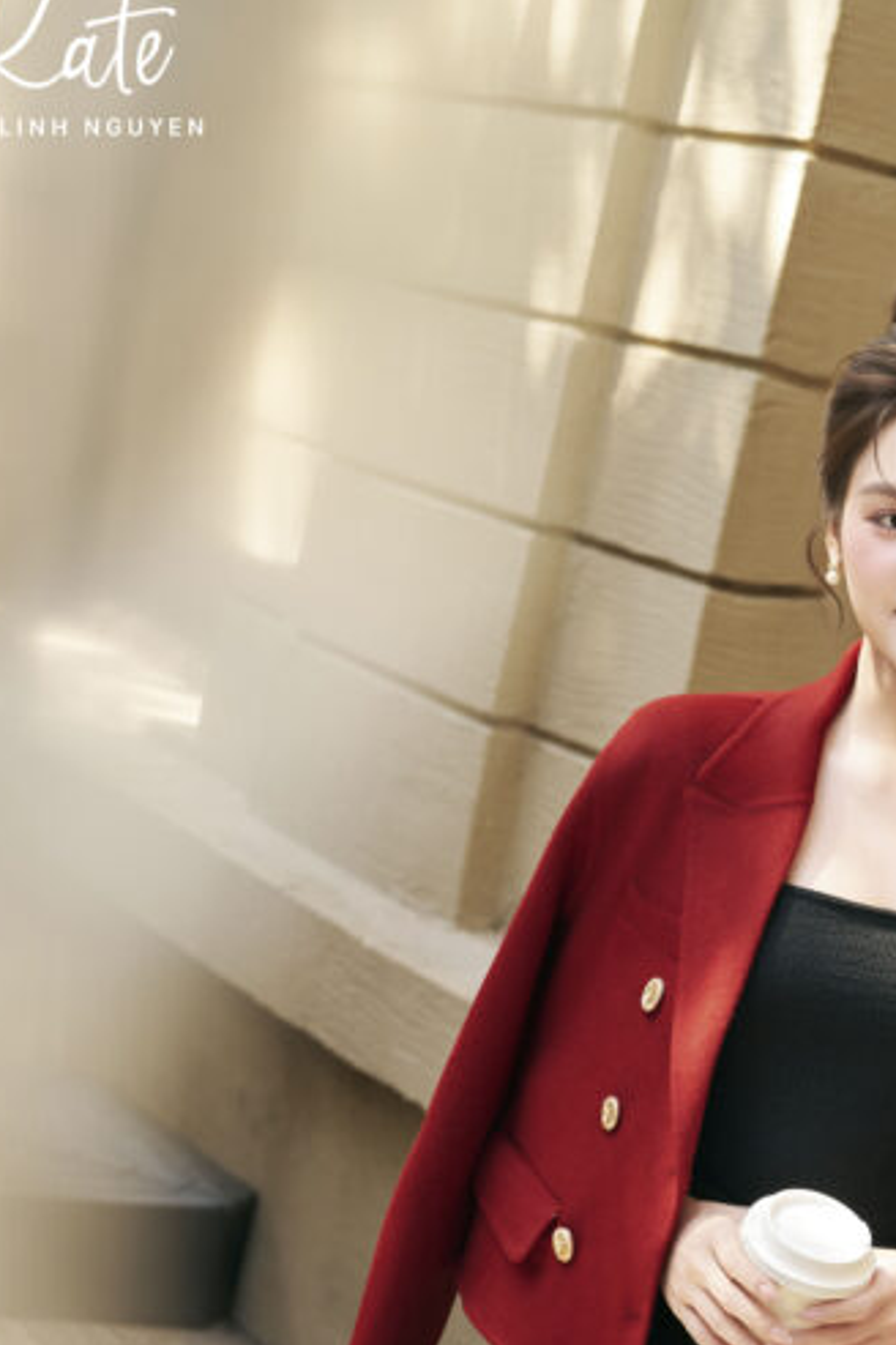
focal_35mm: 101
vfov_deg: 19.7
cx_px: 822
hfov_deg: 13.4
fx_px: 3770
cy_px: 1308
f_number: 4.5
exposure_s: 1/160
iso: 400
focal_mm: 50
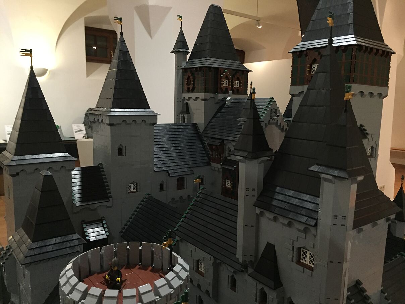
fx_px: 339
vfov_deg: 48.2
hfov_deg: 61.7
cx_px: 202
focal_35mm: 29
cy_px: 152
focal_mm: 4.15
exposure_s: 1/17
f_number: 2.2
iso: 250
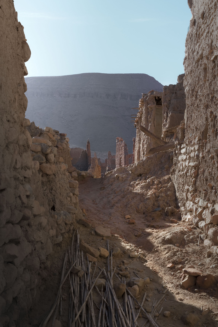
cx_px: 109
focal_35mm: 36
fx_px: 327
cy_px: 164
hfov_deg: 36.9
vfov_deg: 53.1
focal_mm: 24
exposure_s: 1/640
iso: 560
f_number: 10
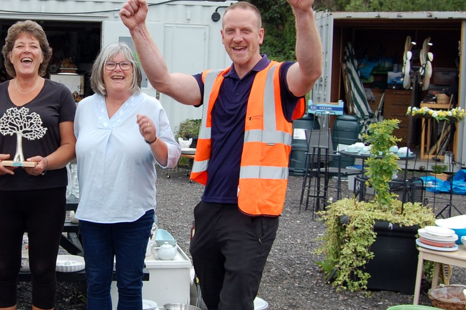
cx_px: 100
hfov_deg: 34.1
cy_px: 125
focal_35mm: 57
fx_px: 737
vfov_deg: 23.7
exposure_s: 1/200
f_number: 7.1
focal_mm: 18
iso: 200
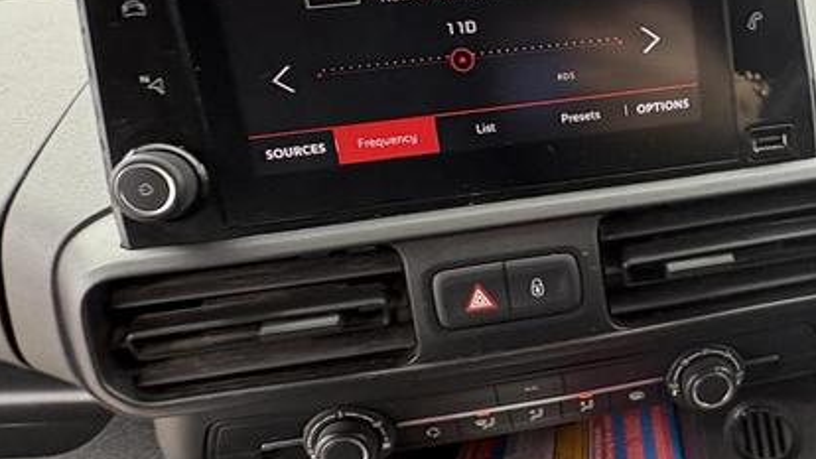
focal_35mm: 33
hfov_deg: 55.6
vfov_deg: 35.6
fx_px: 714
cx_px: 643
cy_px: 195
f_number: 2.2
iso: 200
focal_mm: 2.22
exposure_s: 1/74
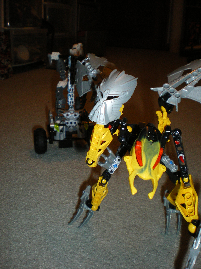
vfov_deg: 51.4
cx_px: 100
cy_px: 134
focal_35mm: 36
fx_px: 279
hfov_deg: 39.7
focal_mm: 6.3
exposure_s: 1/50
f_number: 3.1
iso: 200
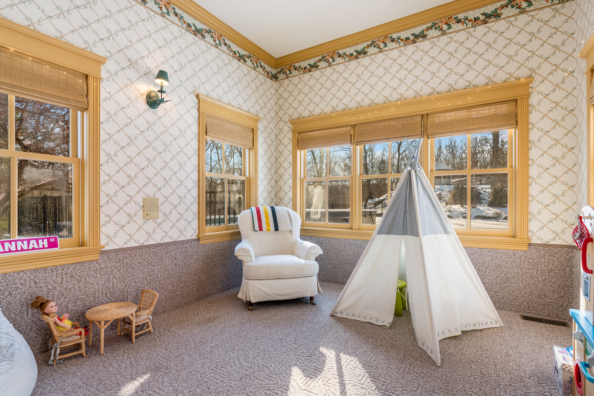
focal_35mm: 17
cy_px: 198
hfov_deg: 93.3
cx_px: 297
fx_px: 280
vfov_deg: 70.4
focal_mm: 17
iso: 100
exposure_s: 1/6
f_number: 8
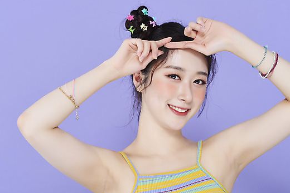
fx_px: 975
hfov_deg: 16.9
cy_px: 108
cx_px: 166
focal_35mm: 121
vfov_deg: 11.3
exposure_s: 1/125
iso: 64
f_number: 11
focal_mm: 105
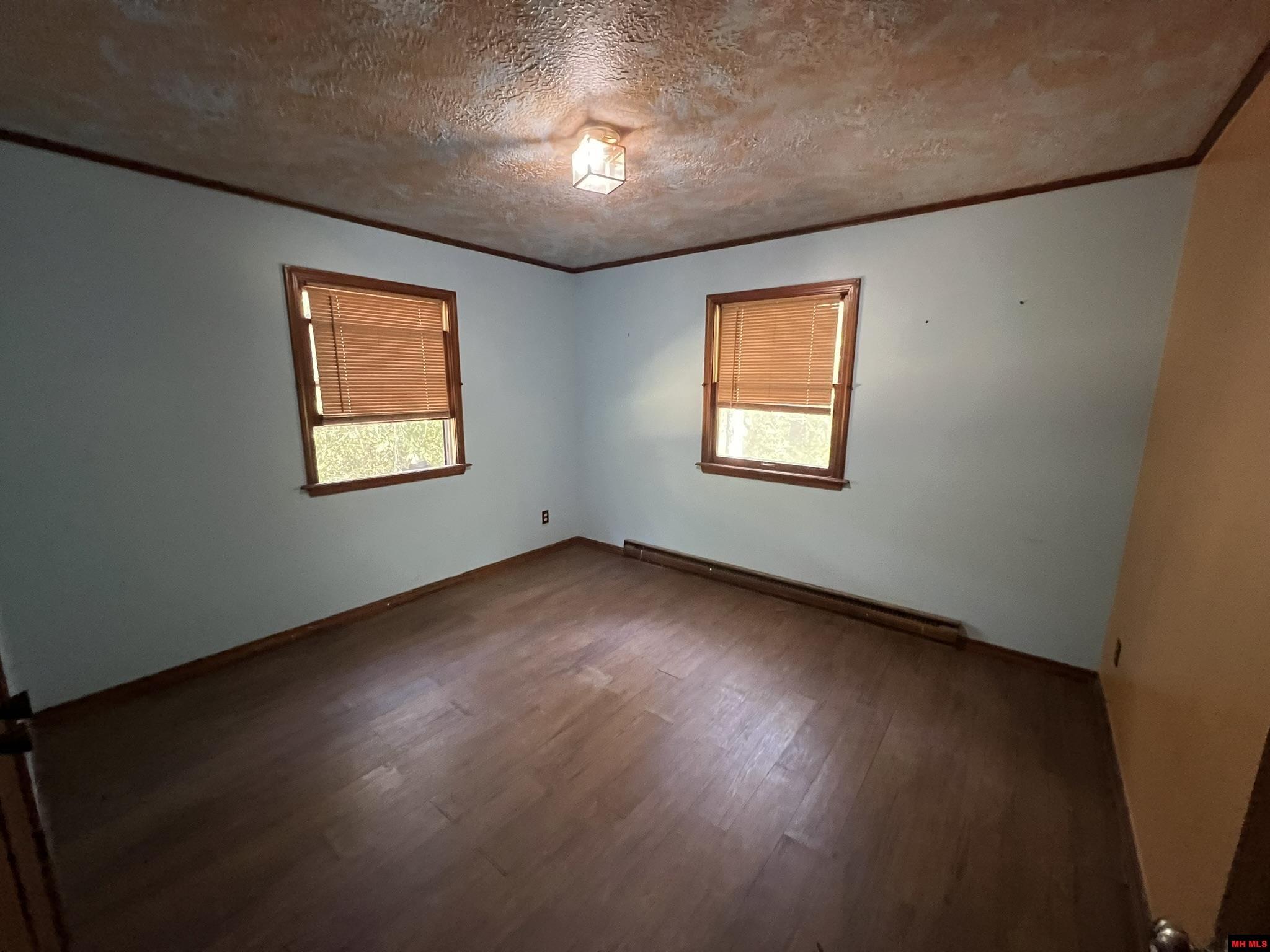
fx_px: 477
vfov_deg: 89.9
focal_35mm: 13
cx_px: 635
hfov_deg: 106.2
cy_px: 476
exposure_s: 1/60
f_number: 1.8
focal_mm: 1.57
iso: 1000
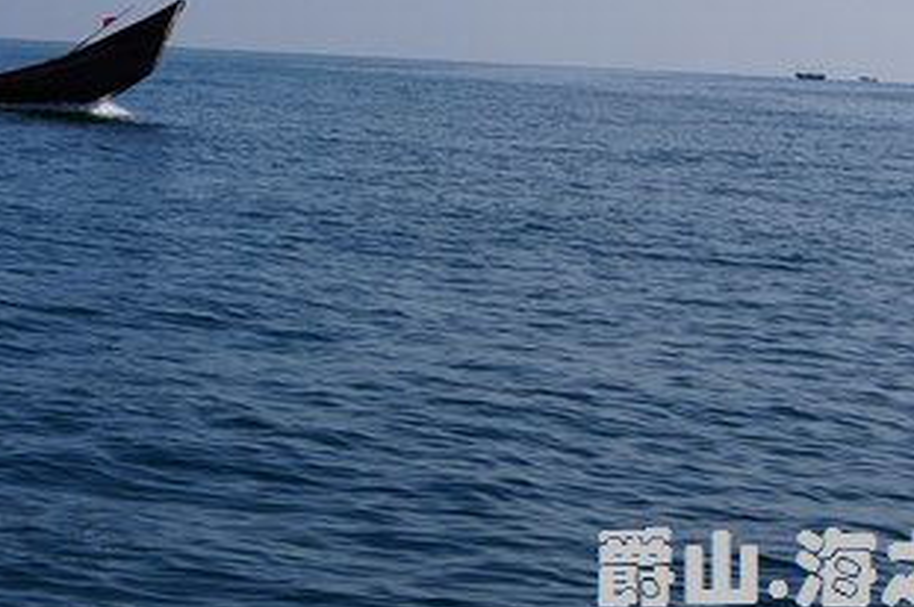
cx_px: 209
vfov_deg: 11.0
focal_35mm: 124
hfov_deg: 16.4
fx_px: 3145
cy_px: 96
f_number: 9
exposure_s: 1/1250
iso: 200
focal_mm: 40
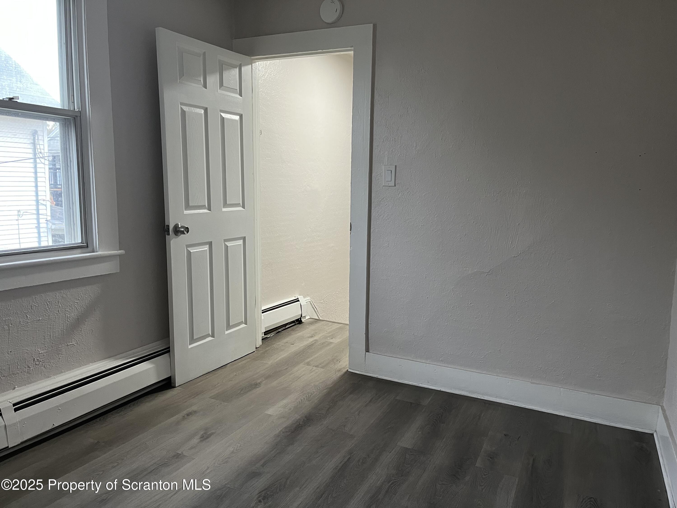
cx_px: 338
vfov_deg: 53.1
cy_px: 254
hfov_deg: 67.3
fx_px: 508
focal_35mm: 26
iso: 250
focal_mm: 5.1
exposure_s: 1/60
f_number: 1.6
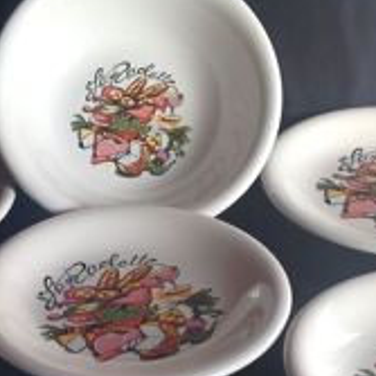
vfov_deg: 19.1
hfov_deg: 19.5
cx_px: 140
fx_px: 1094
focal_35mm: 89
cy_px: 341
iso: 50
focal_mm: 4.28
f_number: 2.4
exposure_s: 1/126
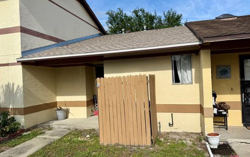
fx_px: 177
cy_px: 79
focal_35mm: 26
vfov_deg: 47.6
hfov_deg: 70.4
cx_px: 125
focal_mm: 6.76
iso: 80
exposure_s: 1/5319
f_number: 1.78
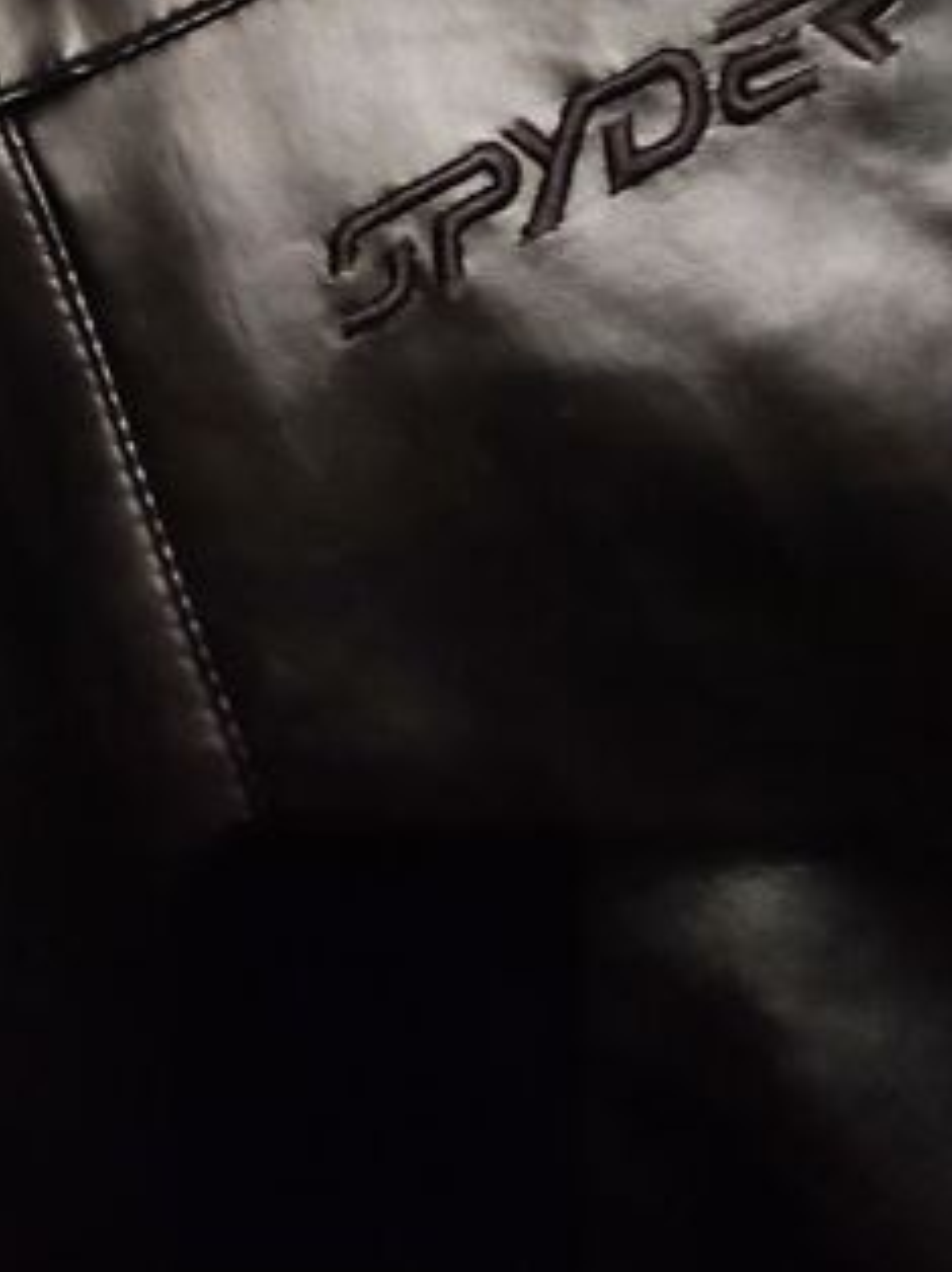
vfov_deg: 35.8
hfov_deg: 28.5
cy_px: 190
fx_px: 1873
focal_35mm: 51
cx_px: 502
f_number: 1.79
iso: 1055
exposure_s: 1/25
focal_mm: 4.71
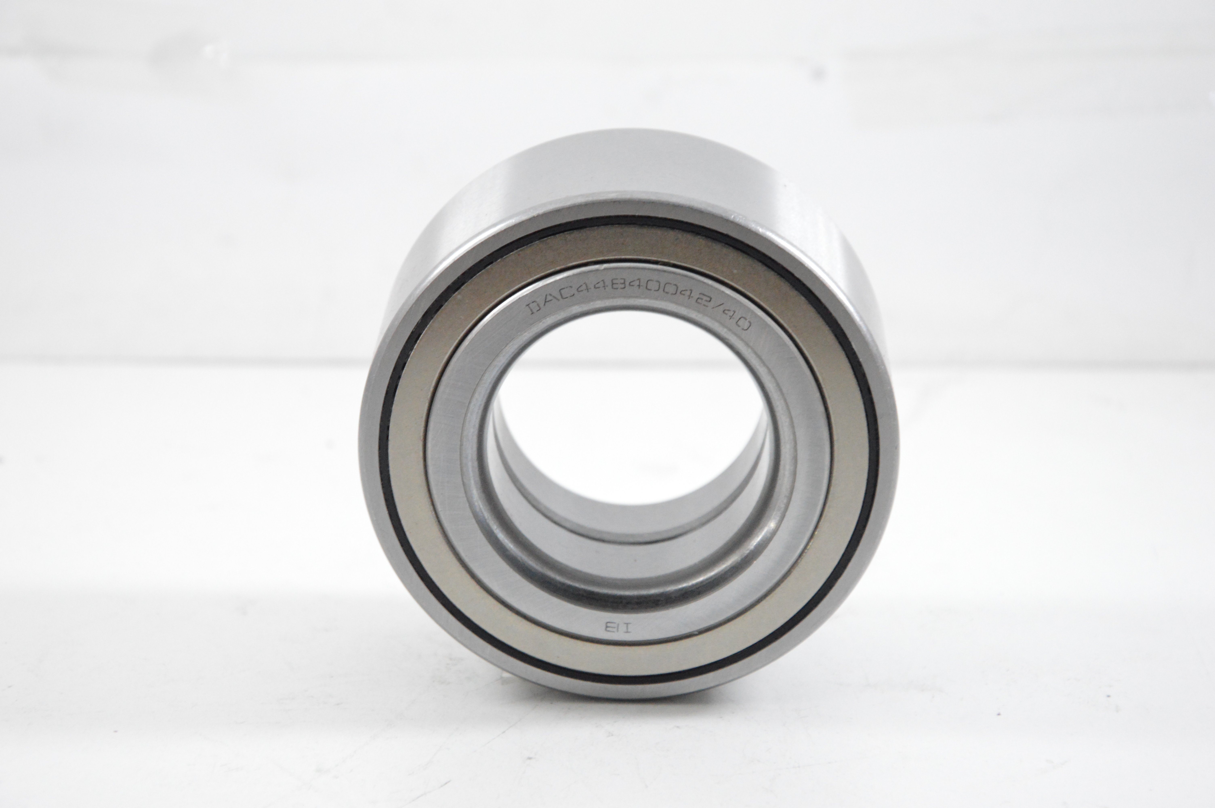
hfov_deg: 18.2
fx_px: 3793
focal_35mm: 112
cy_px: 404
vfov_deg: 12.2
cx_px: 608
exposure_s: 1/100
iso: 3200
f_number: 7.1
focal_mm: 75
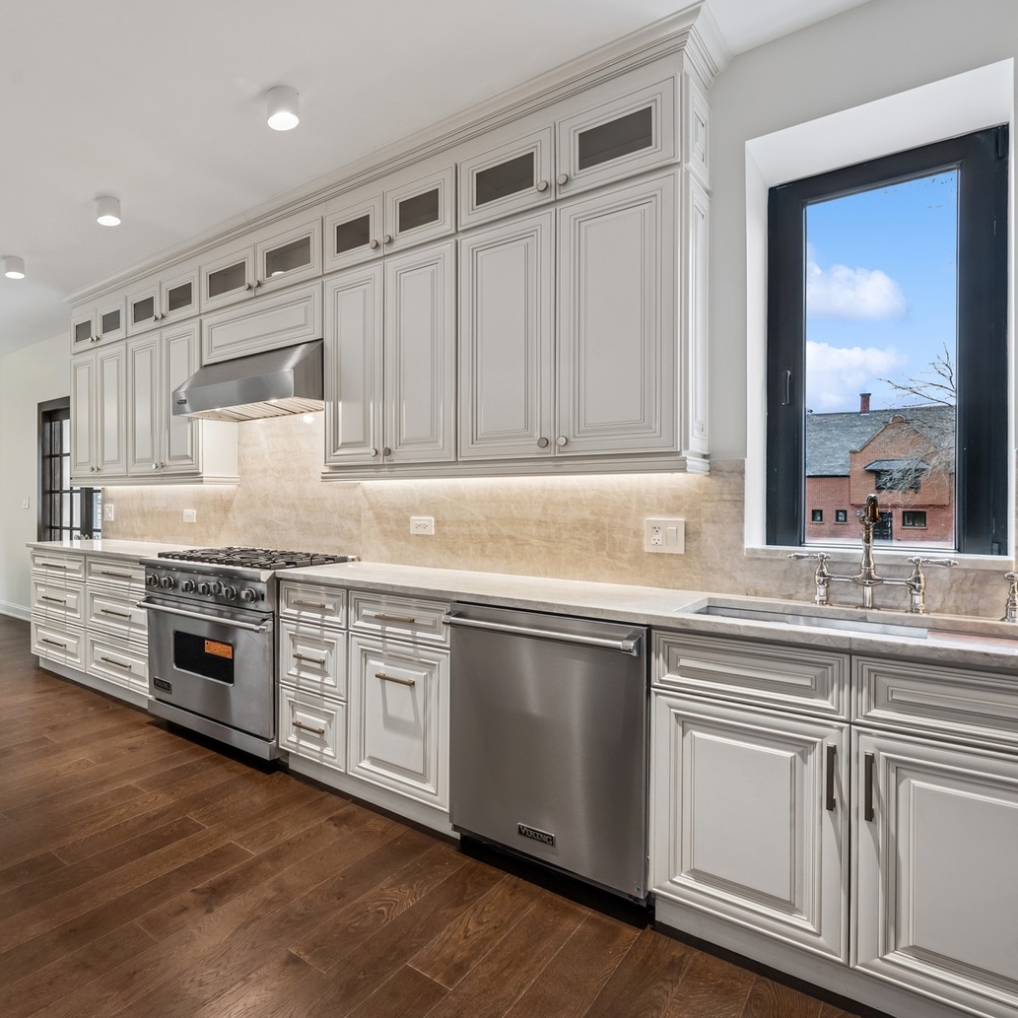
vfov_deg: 74.8
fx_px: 665
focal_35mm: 20
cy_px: 498
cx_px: 243
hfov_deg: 69.4
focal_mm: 15
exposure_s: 1/13
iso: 320
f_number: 9
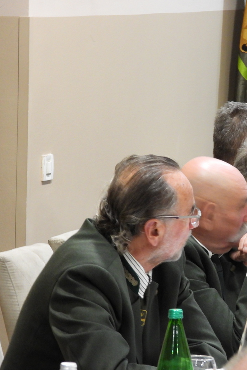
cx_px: 220
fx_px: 2654
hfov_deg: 5.3
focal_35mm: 258
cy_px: 185
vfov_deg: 8.0
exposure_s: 1/5
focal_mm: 33.2
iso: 800
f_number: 4.5
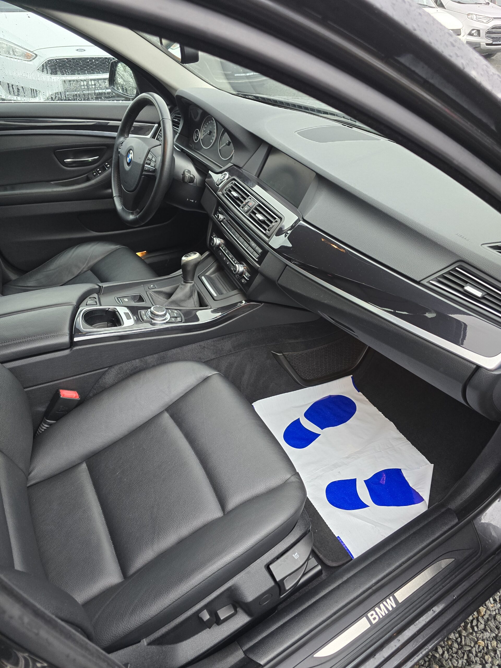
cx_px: 250
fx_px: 444
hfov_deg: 58.9
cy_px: 334
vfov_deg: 73.9
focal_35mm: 23
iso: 200
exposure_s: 1/100
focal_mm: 6.3
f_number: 1.7
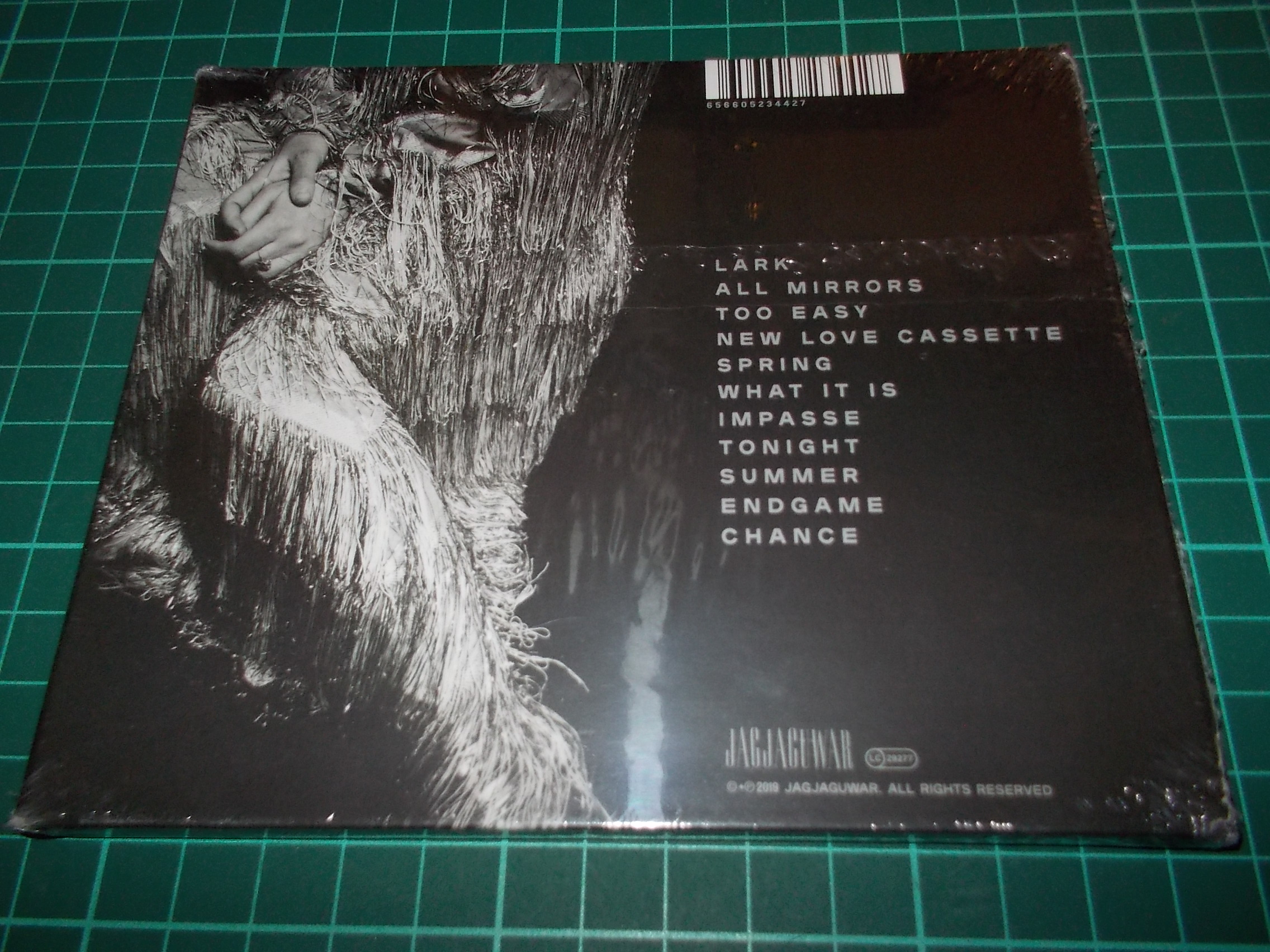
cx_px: 635
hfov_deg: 61.7
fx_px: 1064
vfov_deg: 48.2
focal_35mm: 29
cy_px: 476
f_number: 3.3
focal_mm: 4.1
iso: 200
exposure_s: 1/30
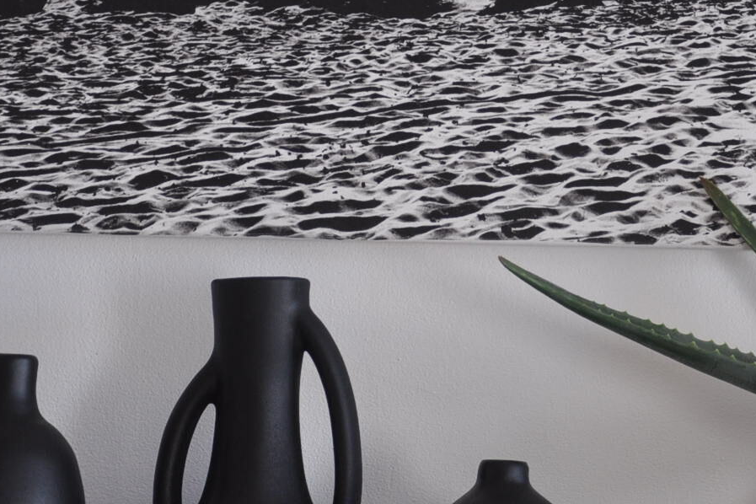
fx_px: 3385
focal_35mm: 161
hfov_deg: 12.7
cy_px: 228
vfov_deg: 8.5
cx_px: 611
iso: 400
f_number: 4.8
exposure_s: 1/80
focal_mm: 45
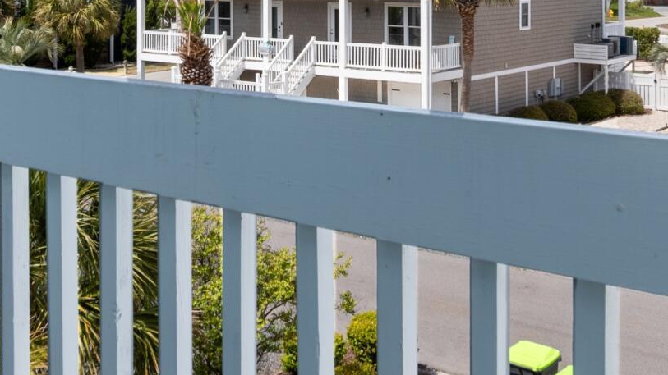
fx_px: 1027
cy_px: -26
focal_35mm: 58
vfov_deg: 19.9
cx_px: 297
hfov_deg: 36.0
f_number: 6.3
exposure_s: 1/160
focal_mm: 10
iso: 100
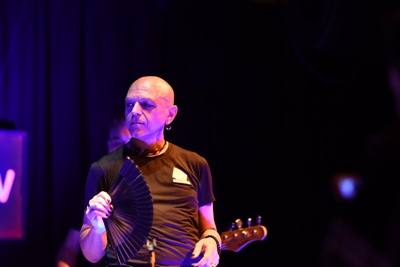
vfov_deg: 10.8
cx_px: 200
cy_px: 134
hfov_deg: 16.1
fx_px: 1411
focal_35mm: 127
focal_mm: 85
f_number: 1.4
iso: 1000
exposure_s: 1/320
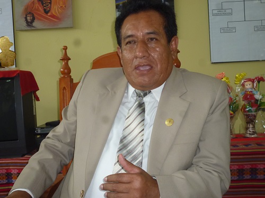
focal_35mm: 41
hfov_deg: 45.8
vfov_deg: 35.1
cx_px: 132
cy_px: 99
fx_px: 314
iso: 200
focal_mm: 7.3
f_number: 3.7
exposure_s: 1/60
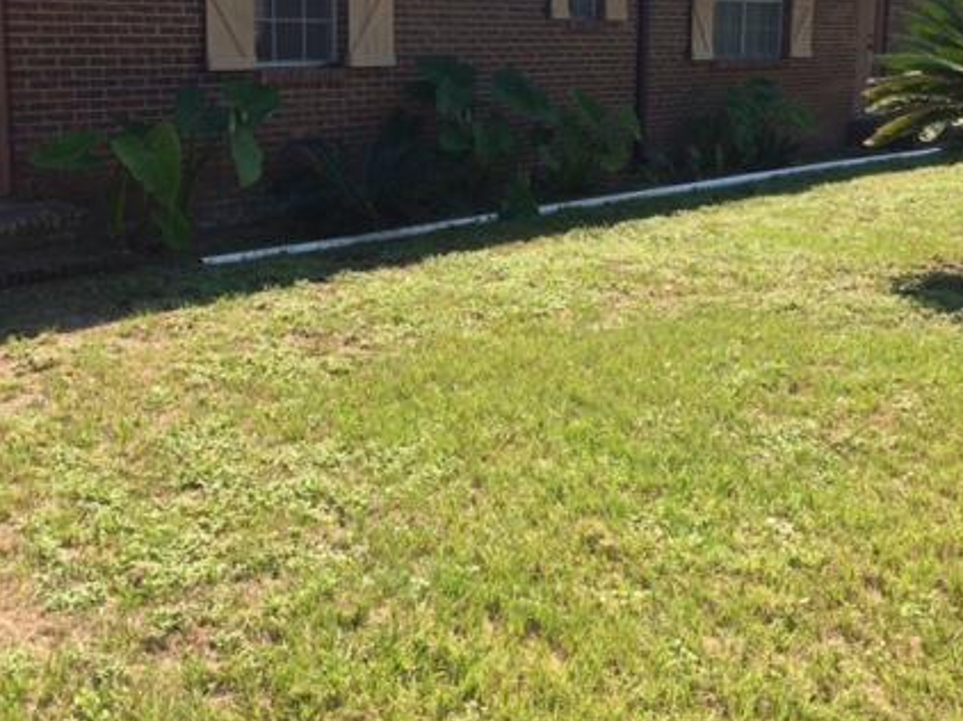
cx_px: 472
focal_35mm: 44
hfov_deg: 43.0
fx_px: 1223
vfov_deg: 32.3
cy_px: 199
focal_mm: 4.15
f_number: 2.2
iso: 32
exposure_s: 1/1140
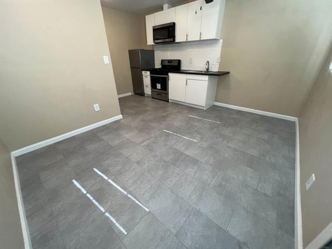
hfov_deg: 106.2
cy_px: 124
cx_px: 166
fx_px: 125
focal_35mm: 13
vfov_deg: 89.9
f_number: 1.8
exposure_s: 1/120
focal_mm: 1.57
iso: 200
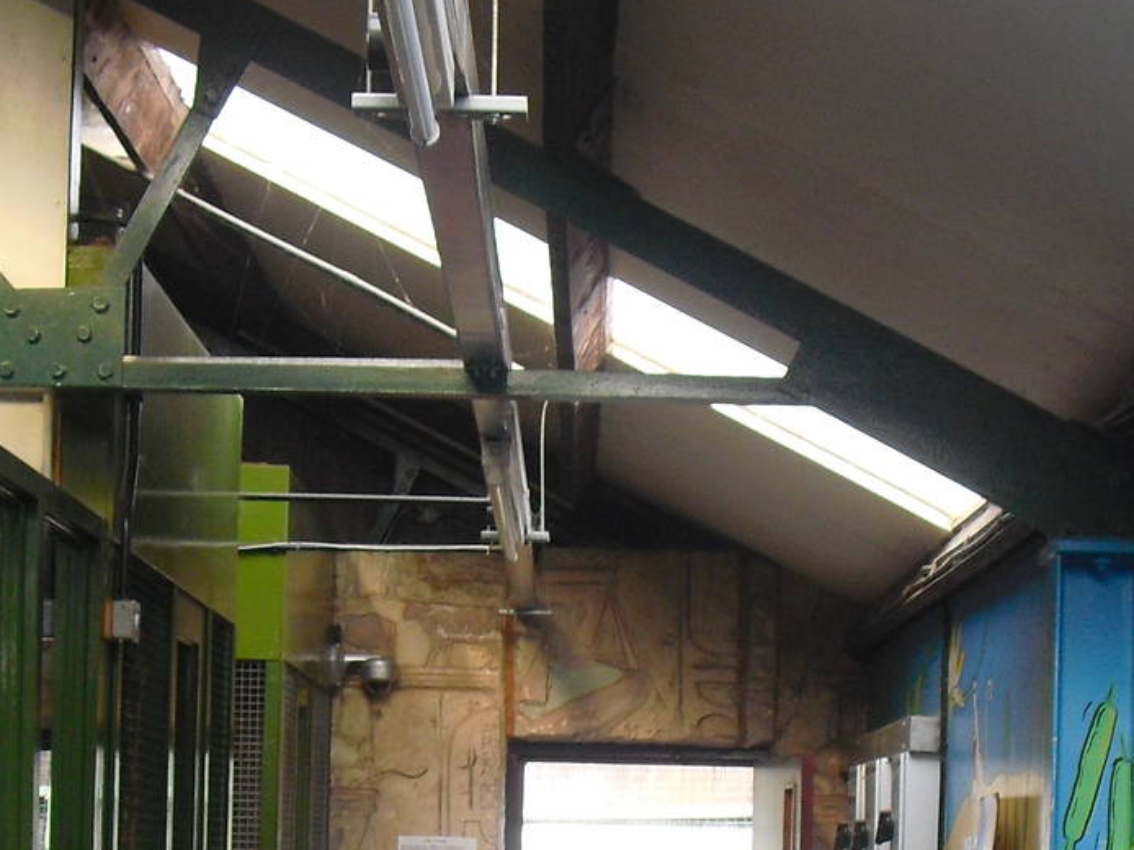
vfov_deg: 17.2
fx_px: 2718
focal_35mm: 83
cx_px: 598
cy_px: 937
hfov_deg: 23.6
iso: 200
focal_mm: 6.3
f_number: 3.1
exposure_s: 1/80
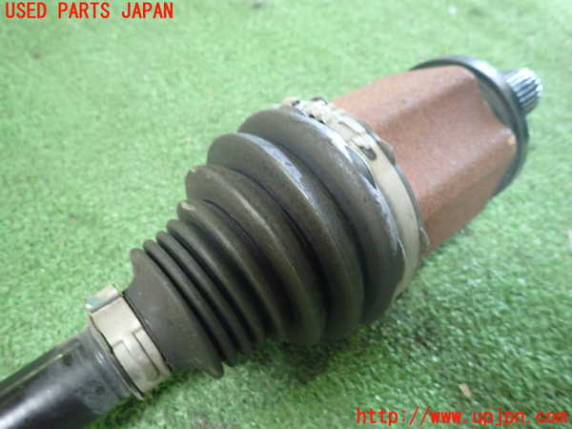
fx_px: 413
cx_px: 286
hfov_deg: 69.4
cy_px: 214
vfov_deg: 54.9
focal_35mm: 25
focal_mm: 4.5
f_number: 2
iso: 640
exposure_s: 1/30
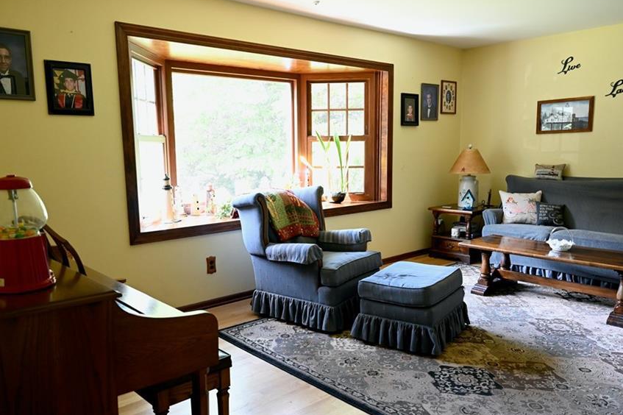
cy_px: 228
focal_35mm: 29
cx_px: 294
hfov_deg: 63.6
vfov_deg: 44.9
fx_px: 502
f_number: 5.6
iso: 4000
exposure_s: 1/125
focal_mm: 24
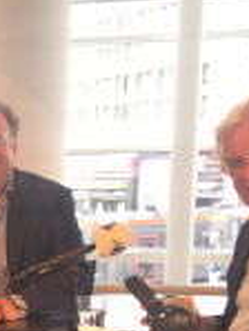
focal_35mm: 97
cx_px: -151
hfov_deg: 14.1
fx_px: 929
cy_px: 334
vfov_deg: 19.6
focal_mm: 4.15
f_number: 2.2
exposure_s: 1/50
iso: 32
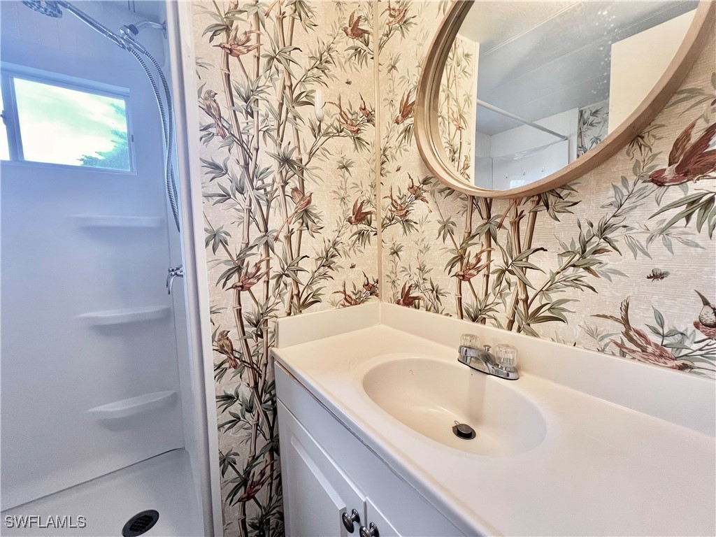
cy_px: 268
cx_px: 358
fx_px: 269
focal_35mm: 13
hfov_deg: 106.2
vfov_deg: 89.9
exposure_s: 1/120
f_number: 1.8
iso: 200
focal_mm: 1.57
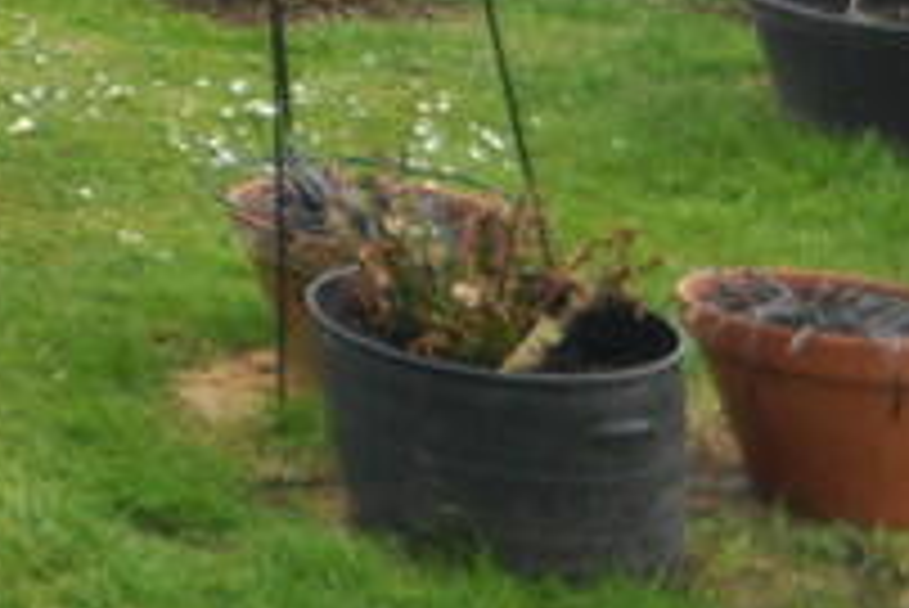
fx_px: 1920
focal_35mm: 76
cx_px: -1368
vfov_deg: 15.7
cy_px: -437
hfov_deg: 14.4
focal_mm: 10
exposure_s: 1/1000
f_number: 3.5
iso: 400
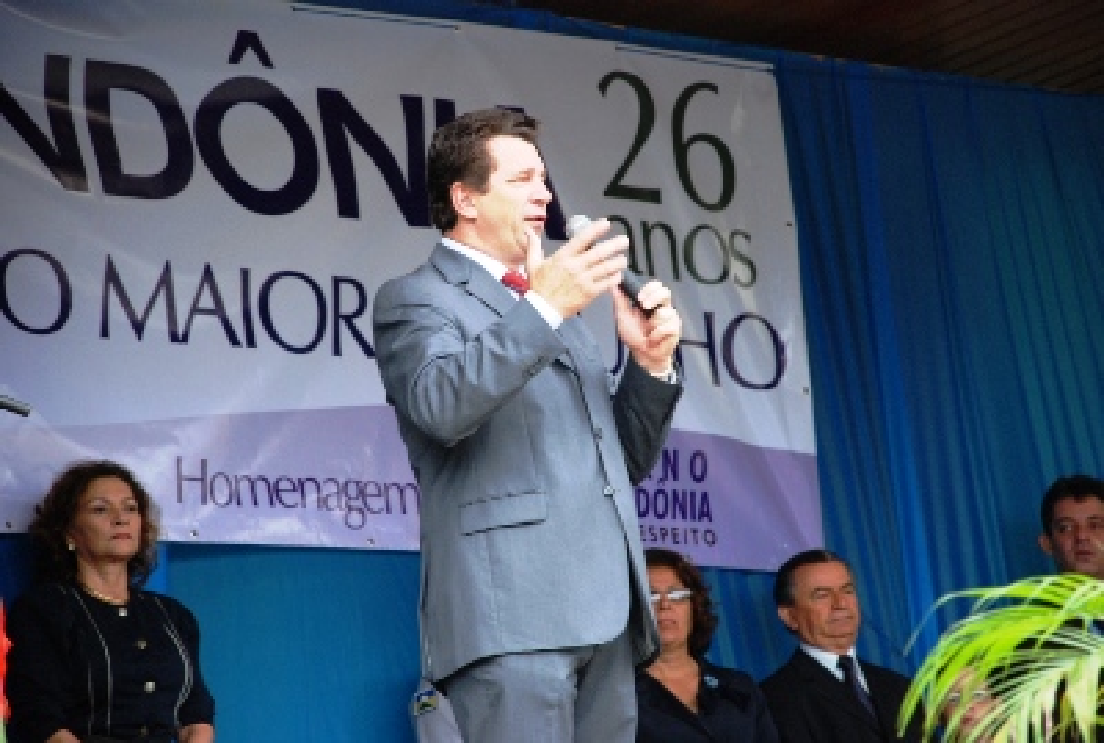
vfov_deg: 6.8
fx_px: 6226
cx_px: 552
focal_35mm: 202
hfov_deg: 10.1
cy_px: 372
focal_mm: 135
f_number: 5.6
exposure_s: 1/160
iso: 400
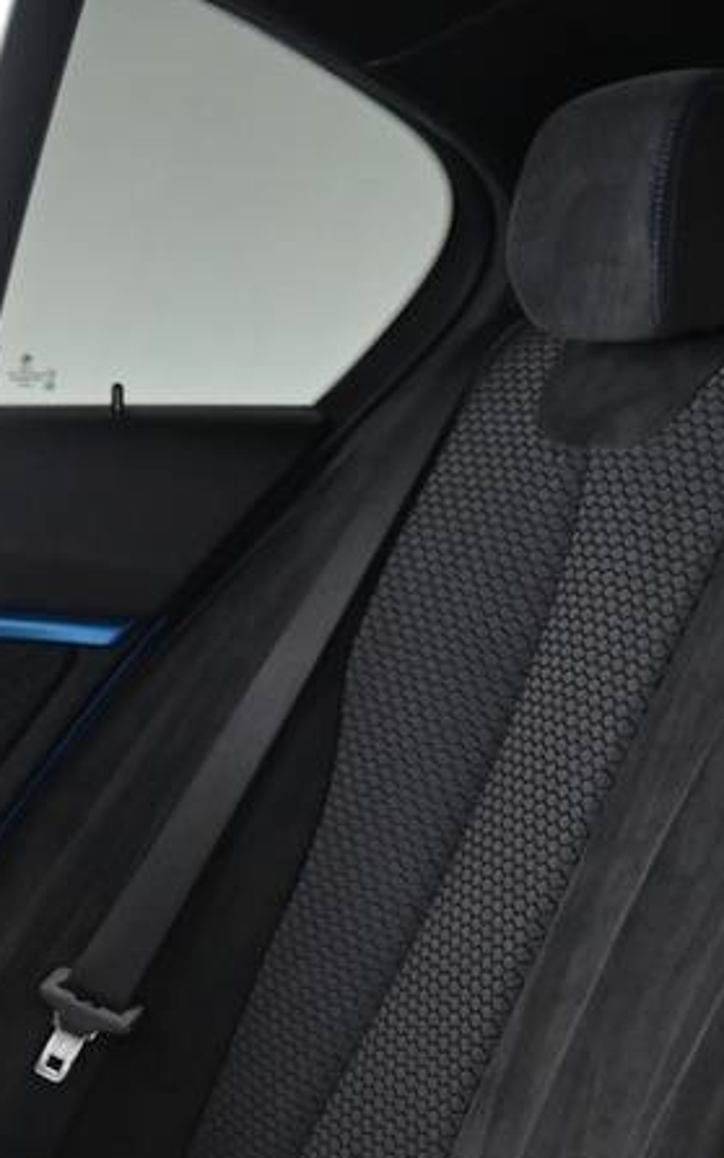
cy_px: 1394
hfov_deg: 14.6
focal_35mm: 89
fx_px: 2808
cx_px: 140
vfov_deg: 21.6
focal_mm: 24
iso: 2000
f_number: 4
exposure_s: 1/10
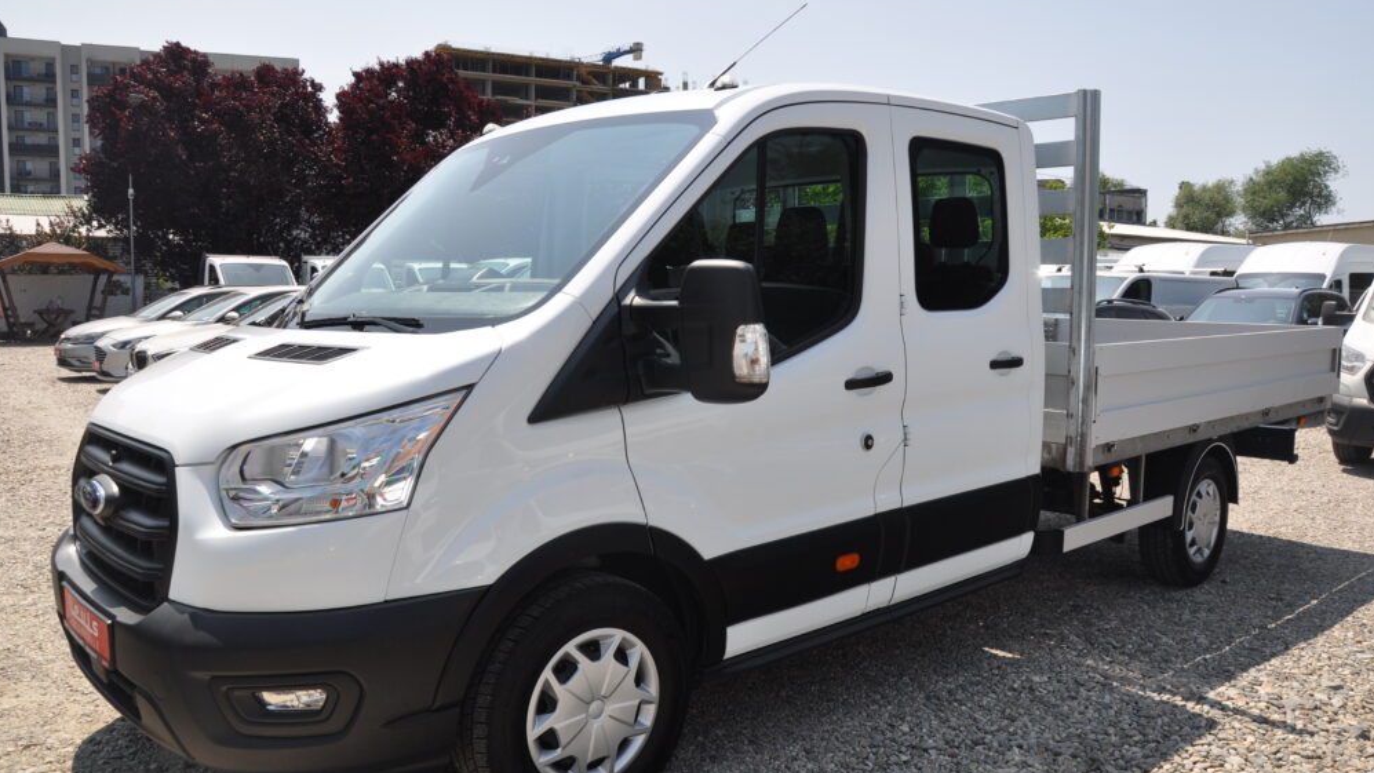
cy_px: 389
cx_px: 699
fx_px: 1057
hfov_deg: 66.1
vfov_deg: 40.2
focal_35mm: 29
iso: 400
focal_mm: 18
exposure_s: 1/320
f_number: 9
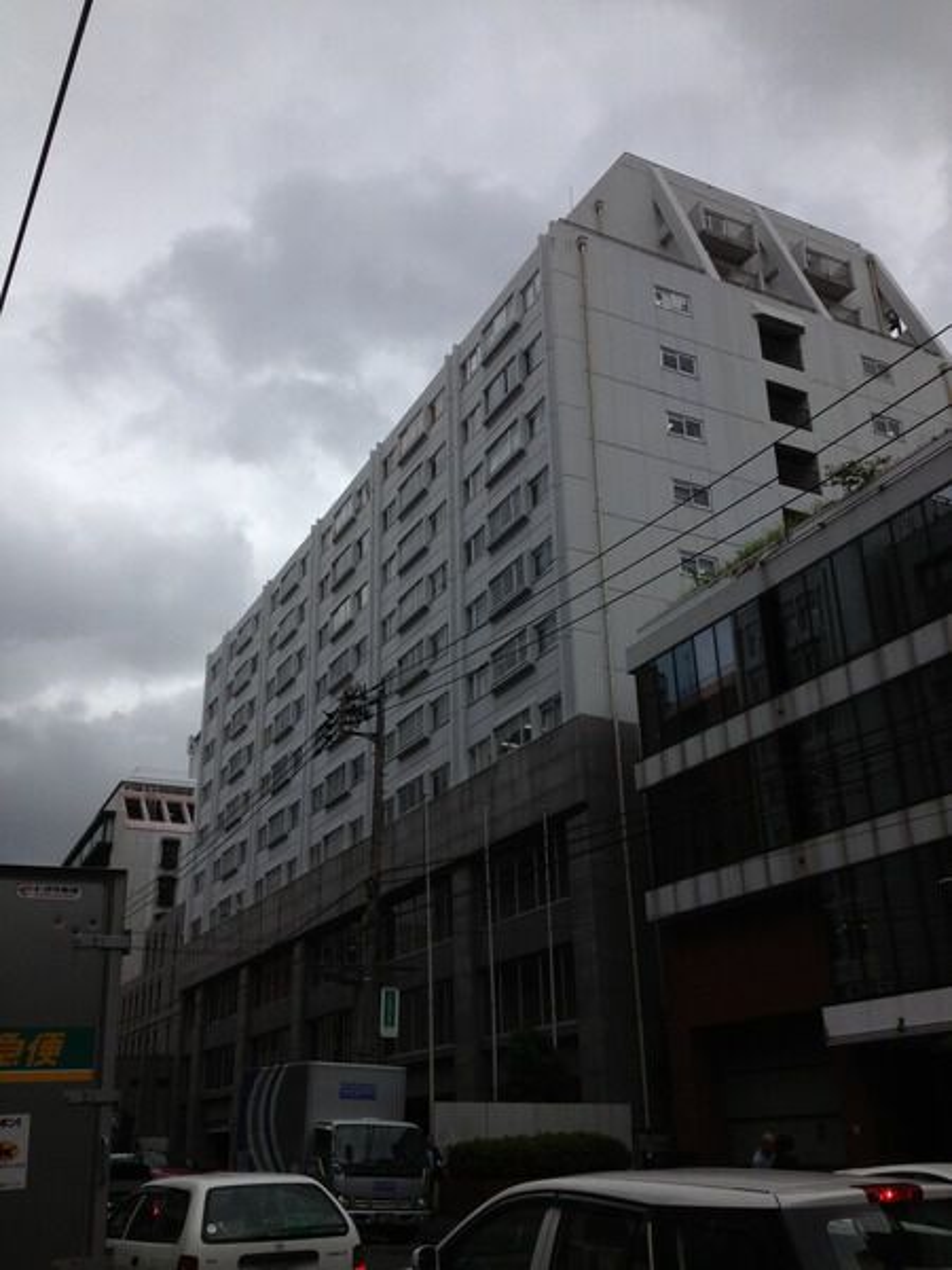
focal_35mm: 35
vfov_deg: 52.6
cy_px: 635
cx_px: 476
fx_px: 1283
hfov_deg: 40.7
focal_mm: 4.28
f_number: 2.4
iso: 50
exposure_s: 1/1271
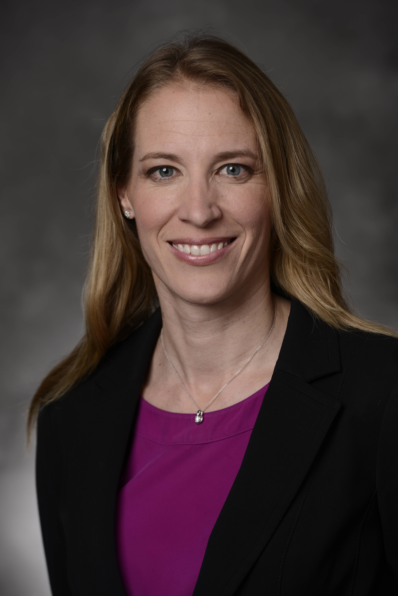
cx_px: 199
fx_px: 2817
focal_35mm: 170
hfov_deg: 8.1
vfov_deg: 12.1
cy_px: 298
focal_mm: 170
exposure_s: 1/160
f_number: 6.3
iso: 100
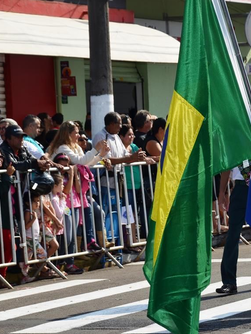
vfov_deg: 12.9
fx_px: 1478
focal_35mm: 153
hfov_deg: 9.6
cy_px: 167
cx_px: 244
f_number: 8
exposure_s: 1/250
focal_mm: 70
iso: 100
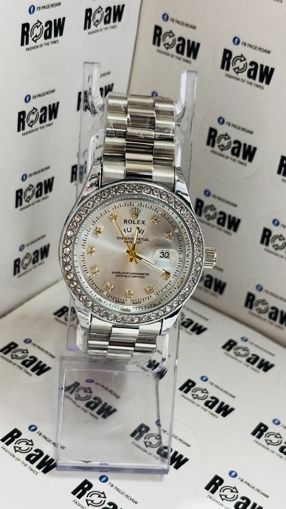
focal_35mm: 57
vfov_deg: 36.6
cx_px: 130
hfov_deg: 21.1
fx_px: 769
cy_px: 254
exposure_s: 1/50
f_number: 1.6
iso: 125
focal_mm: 5.96
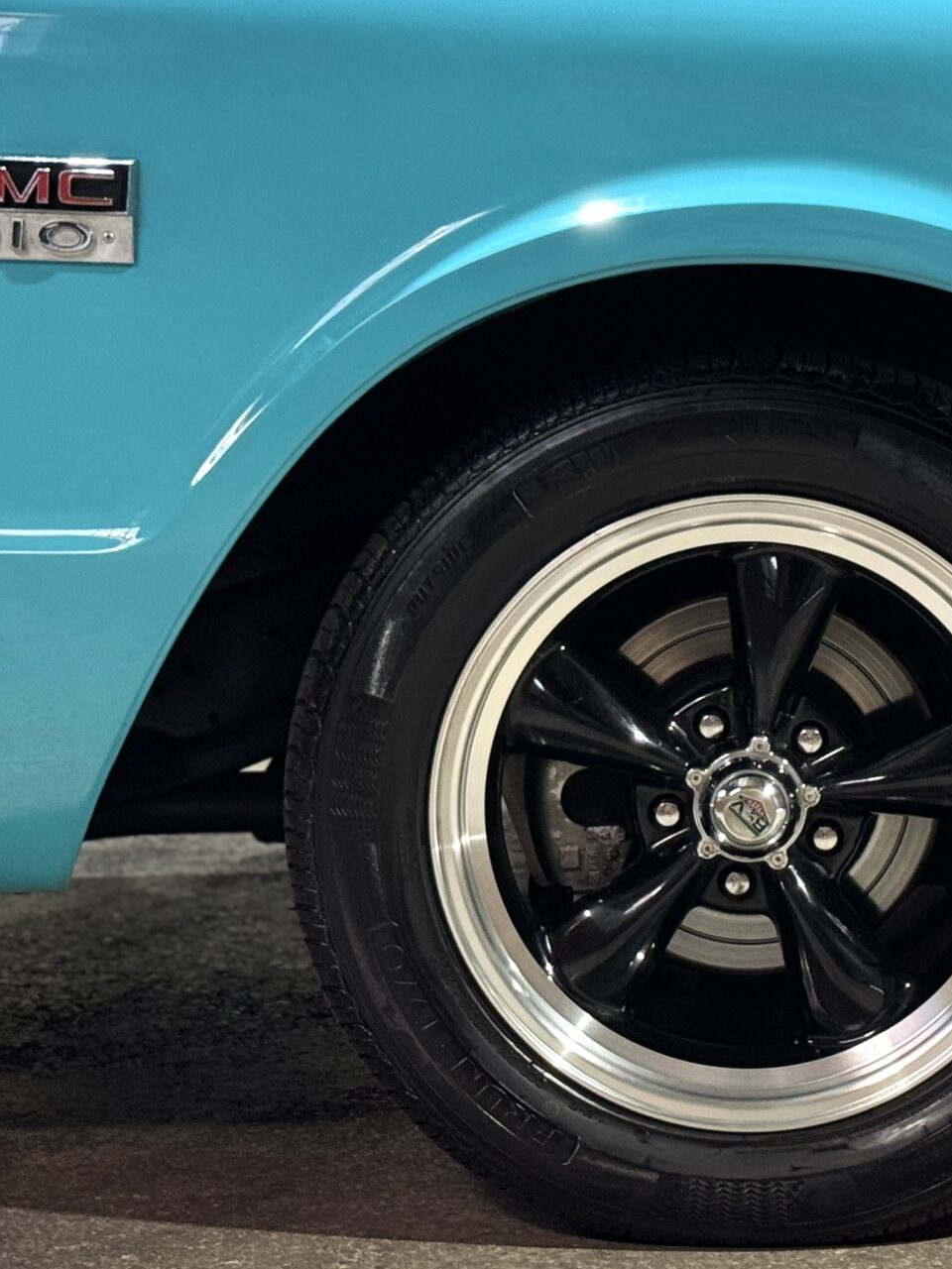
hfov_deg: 15.3
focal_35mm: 96
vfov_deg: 20.4
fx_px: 3520
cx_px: 792
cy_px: 419
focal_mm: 6.76
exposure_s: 1/33
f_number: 1.78
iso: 320
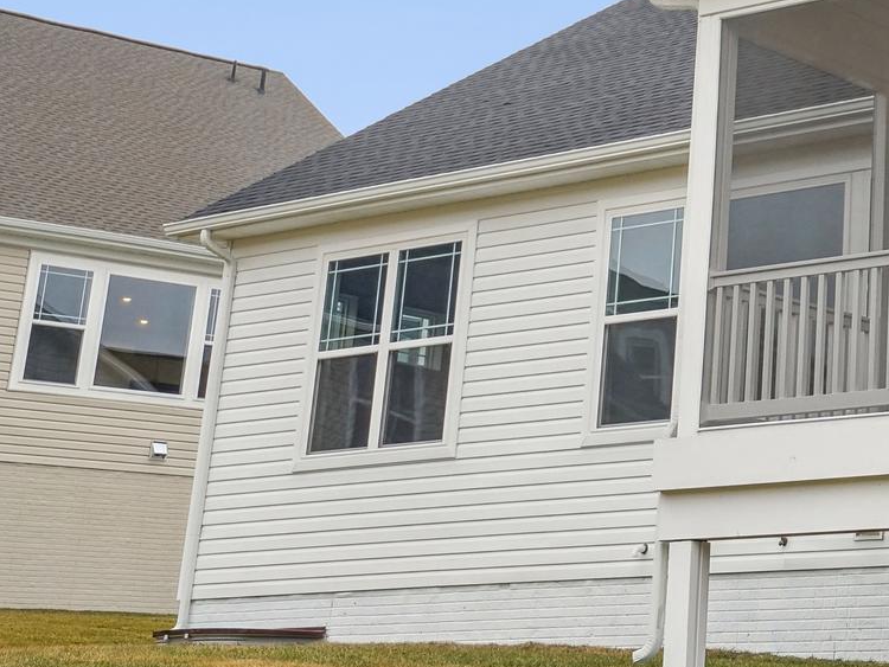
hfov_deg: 21.6
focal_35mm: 84
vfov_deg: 17.1
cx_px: 1061
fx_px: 2158
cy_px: -33
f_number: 9
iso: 640
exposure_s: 1/400
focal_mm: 32
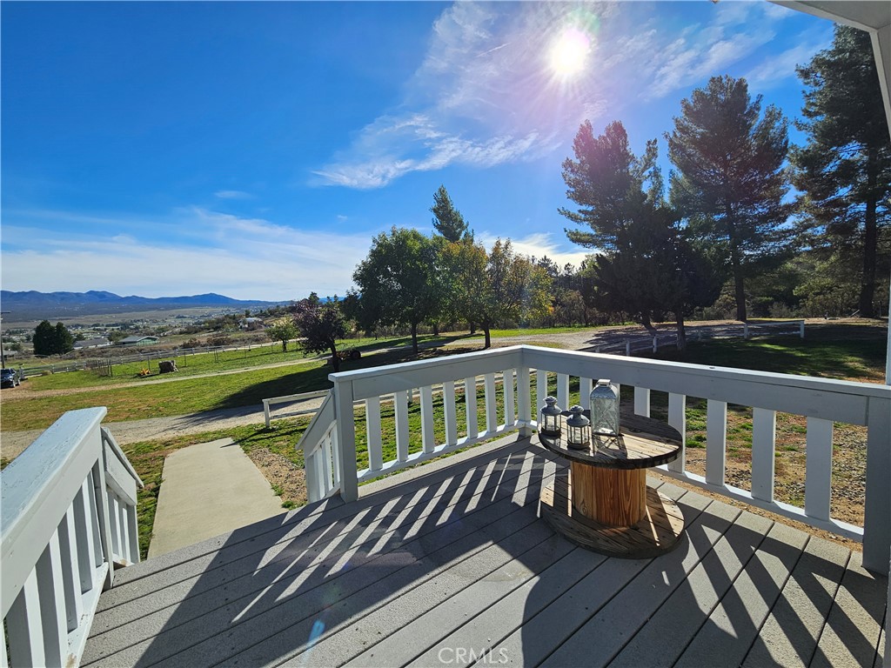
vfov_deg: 89.9
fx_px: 335
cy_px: 334
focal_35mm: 13
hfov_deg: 106.2
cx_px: 446
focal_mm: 2.2
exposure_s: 1/3042
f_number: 2.2
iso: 50
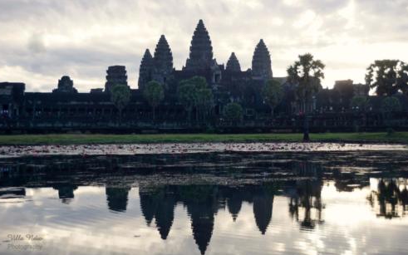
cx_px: 201
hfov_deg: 37.2
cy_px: 124
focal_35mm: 55
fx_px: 606
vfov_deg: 23.8
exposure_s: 1/200
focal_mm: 35
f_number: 5
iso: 100
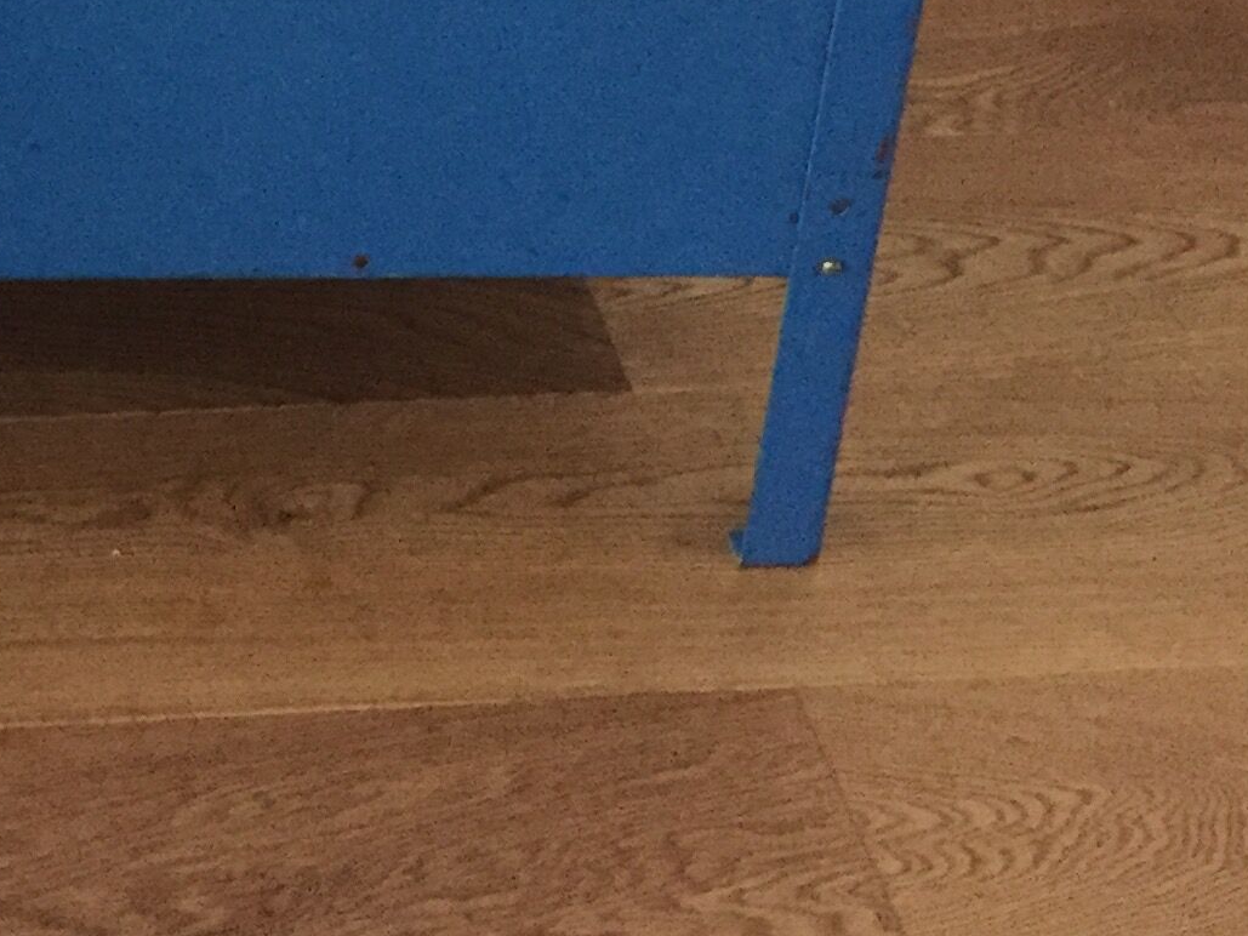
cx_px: -232
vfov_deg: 14.9
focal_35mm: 92
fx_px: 3317
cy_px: -490
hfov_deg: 20.0
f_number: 2.2
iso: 320
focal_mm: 4.15
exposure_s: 1/17
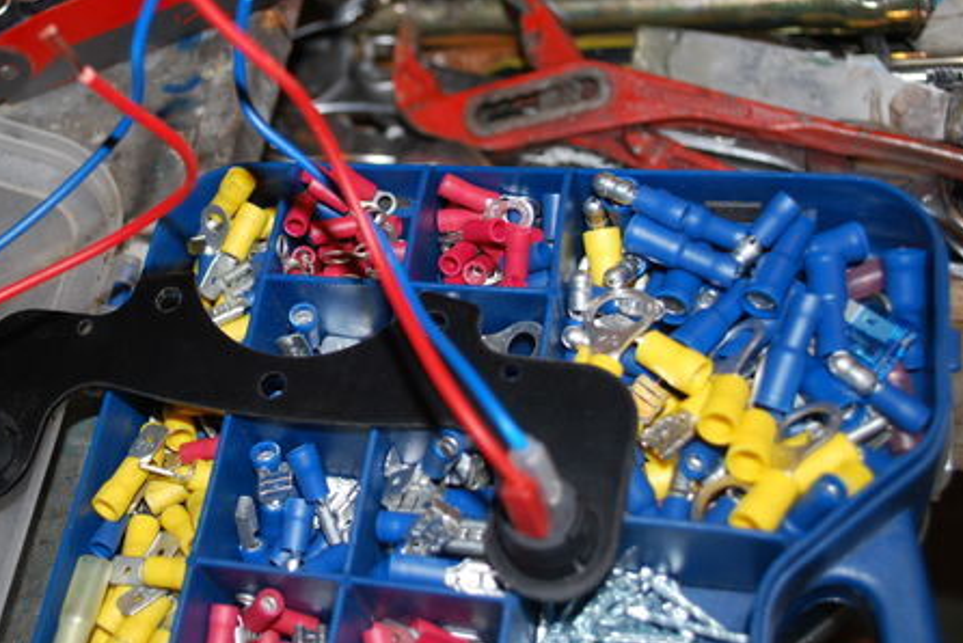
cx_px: 287
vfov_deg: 24.2
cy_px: 248
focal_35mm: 56
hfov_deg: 35.1
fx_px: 1499
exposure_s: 1/60
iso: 200
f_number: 4.2
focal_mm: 26
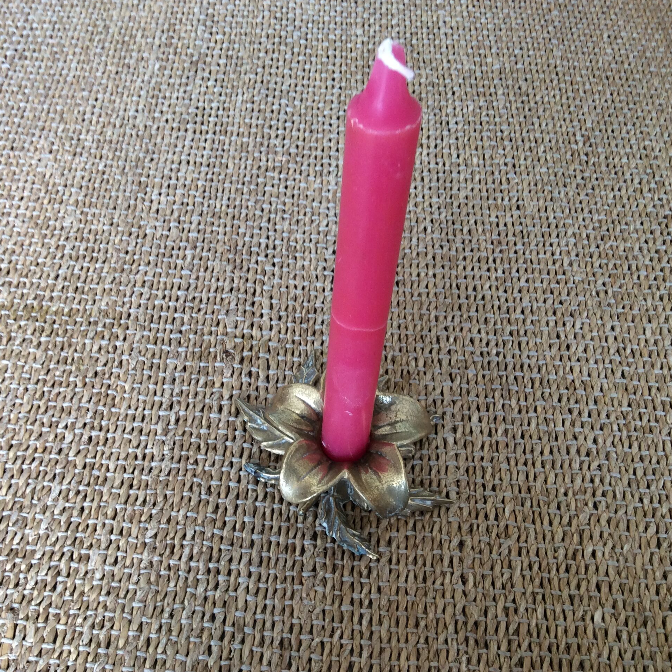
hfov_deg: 43.8
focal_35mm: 38
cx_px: 293
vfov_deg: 43.9
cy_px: 335
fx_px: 835
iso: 50
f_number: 2.4
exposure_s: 1/25
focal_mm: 3.3
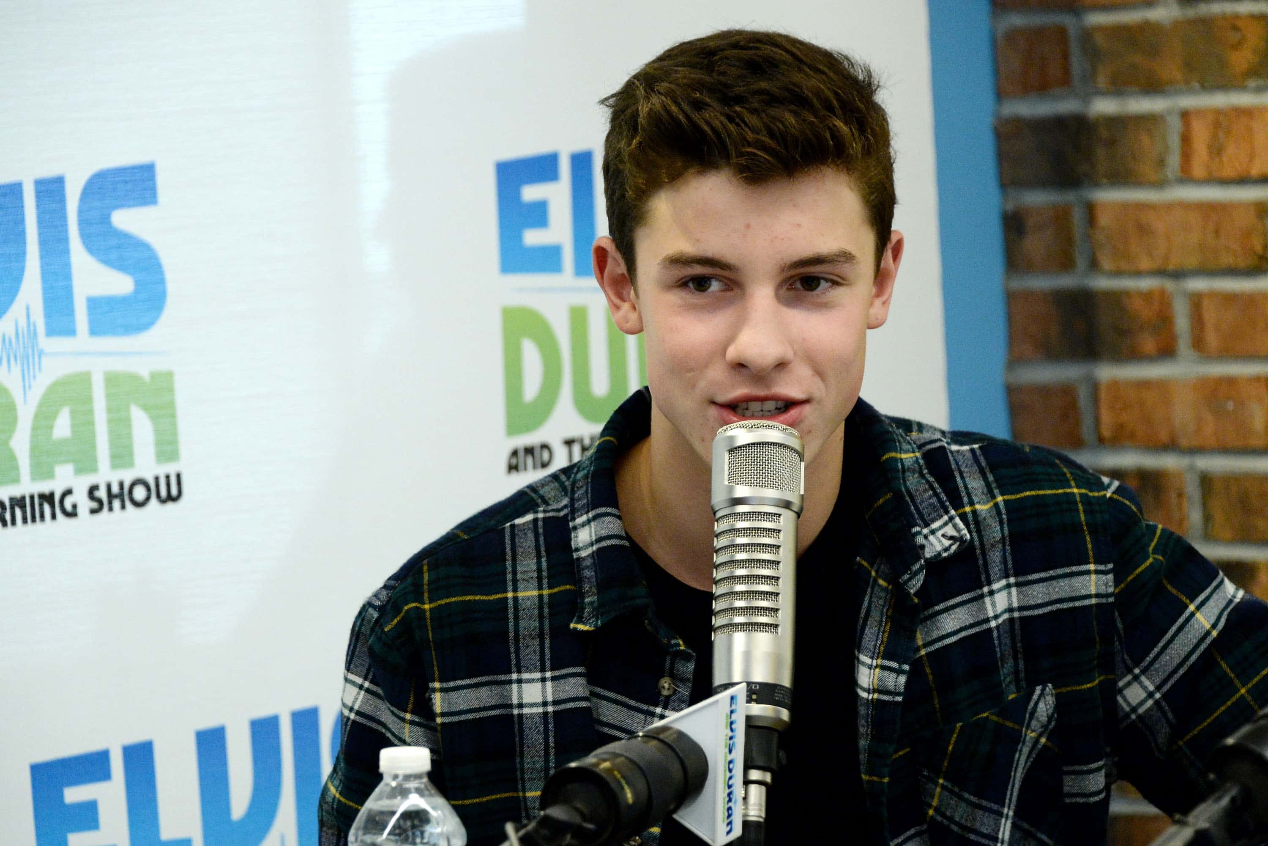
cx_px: 634
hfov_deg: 11.4
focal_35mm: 180
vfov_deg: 7.6
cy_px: 423
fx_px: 6340
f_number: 5.6
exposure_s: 1/160
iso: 4000
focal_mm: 180
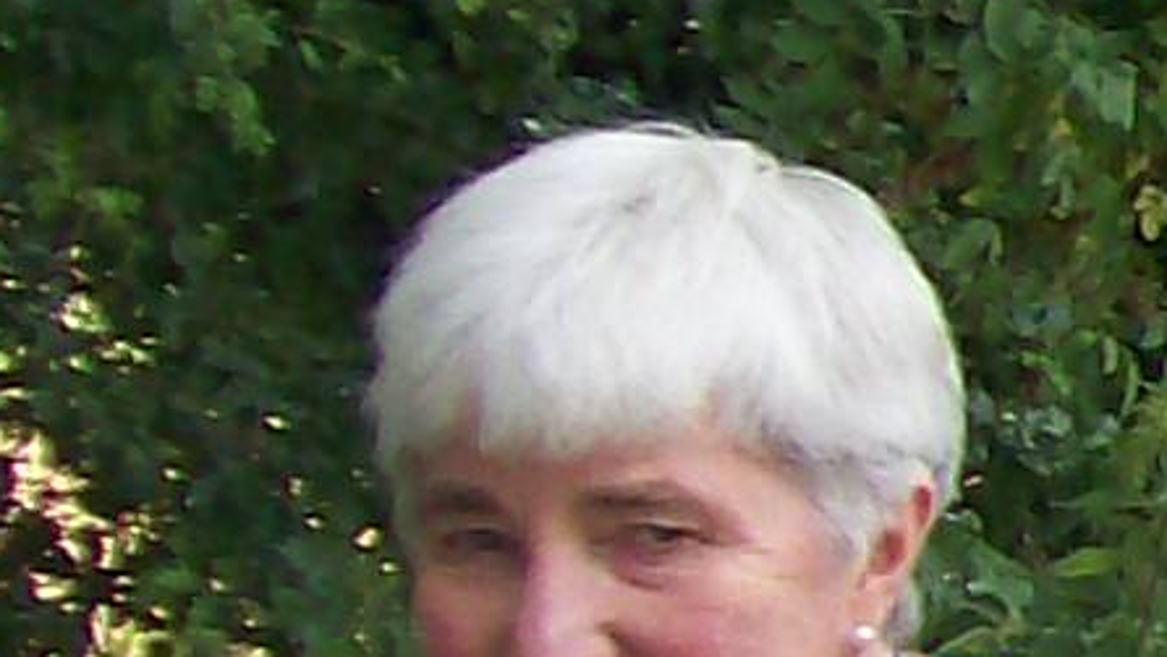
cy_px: 806
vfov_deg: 4.5
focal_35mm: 270
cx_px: 3818
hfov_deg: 7.0
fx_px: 8356
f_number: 2.7
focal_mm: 6
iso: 80
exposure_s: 1/356
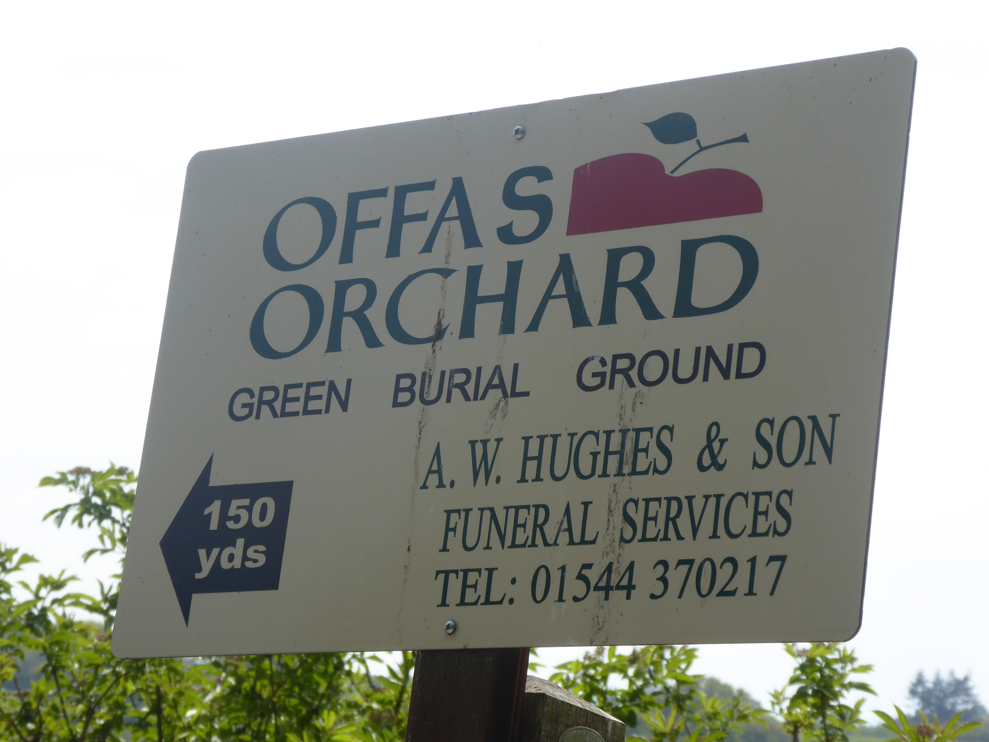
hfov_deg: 14.3
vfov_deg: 10.7
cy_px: 371
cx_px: 494
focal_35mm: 138
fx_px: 3943
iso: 100
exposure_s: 1/500
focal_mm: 22.3
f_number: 5.2
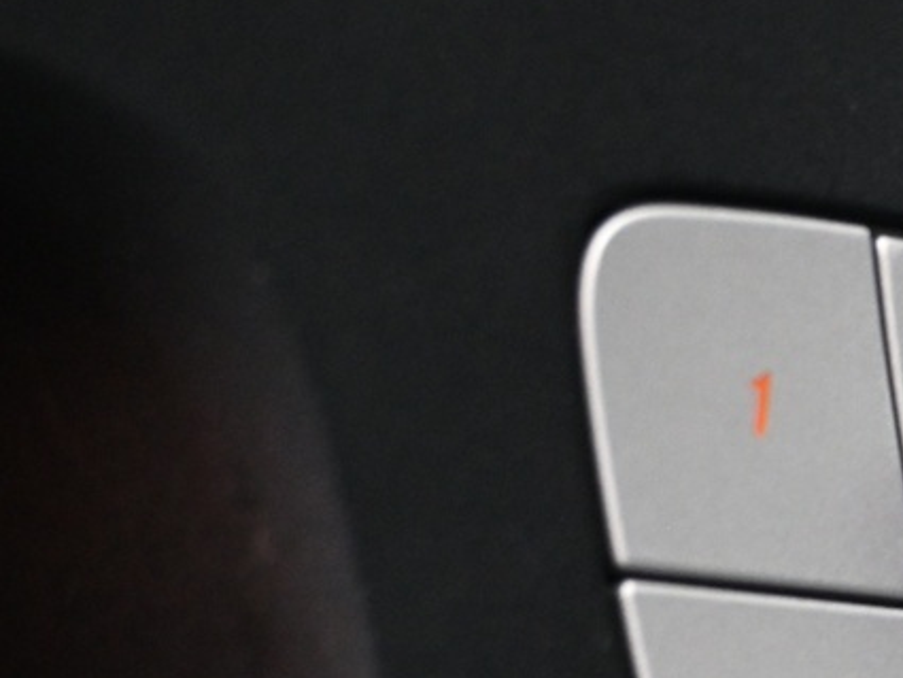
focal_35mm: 121
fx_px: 3157
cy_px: 948
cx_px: 1704
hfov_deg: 14.1
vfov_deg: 11.8
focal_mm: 22
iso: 1600
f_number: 4
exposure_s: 1/10
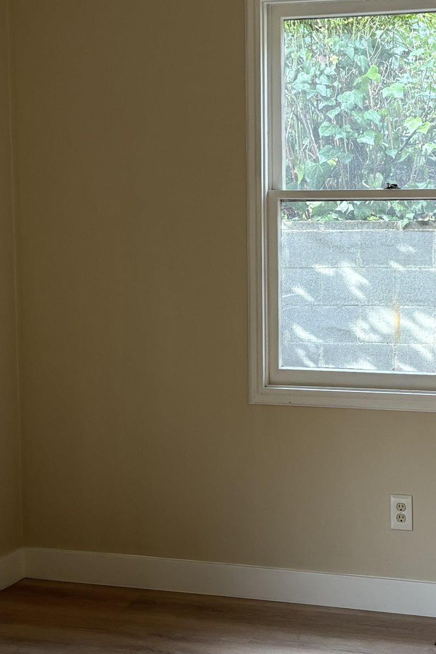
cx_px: 295
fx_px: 1272
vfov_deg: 28.8
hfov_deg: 19.4
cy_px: 332
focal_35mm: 70
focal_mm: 5.96
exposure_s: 1/60
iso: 80
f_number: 1.6
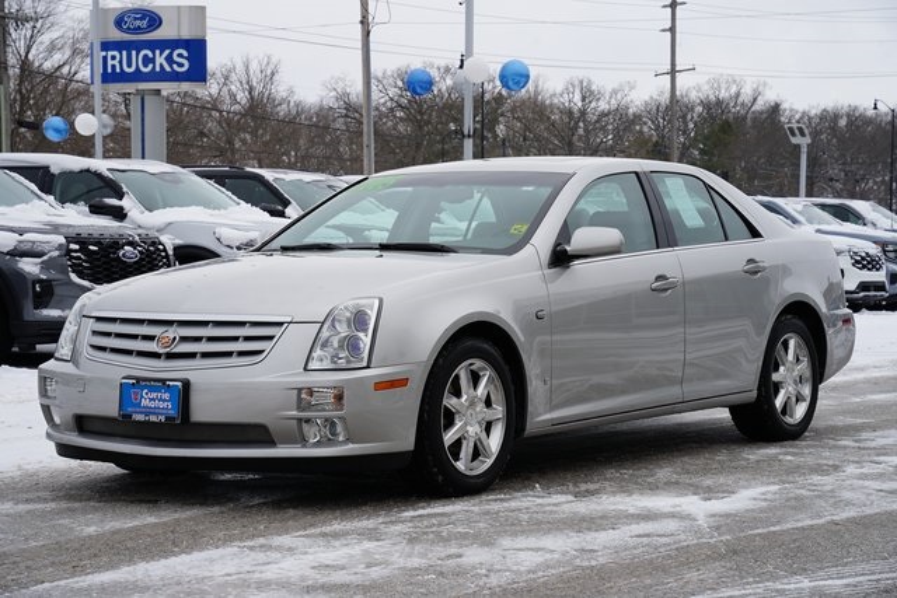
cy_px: 299
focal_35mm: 80
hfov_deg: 25.4
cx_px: 448
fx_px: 1994
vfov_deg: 17.1
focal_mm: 80
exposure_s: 1/100
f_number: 9
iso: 100
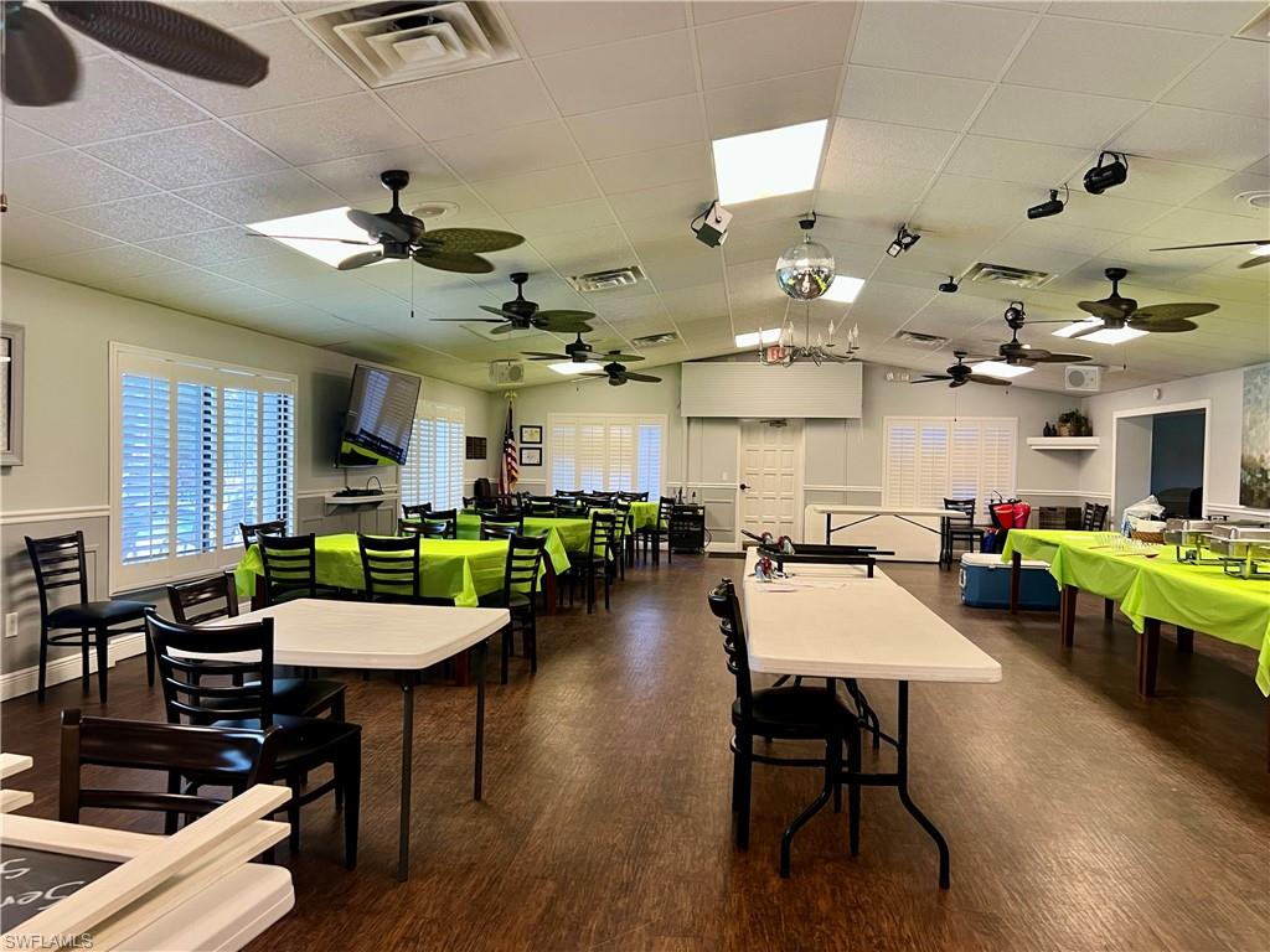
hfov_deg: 67.3
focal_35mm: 26
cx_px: 635
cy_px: 476
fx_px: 954
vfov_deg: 53.1
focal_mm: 5.7
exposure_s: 1/60
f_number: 1.5
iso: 100
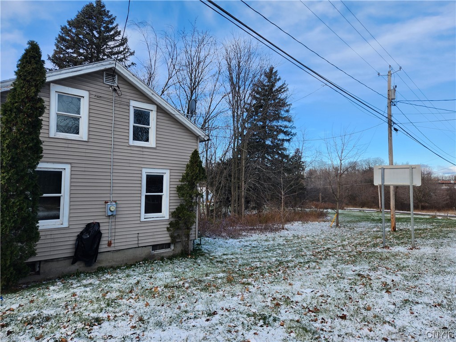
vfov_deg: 58.9
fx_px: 303
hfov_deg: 73.9
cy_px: 171
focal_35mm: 23
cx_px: 228
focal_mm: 5.4
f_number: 1.8
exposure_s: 1/767
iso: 20
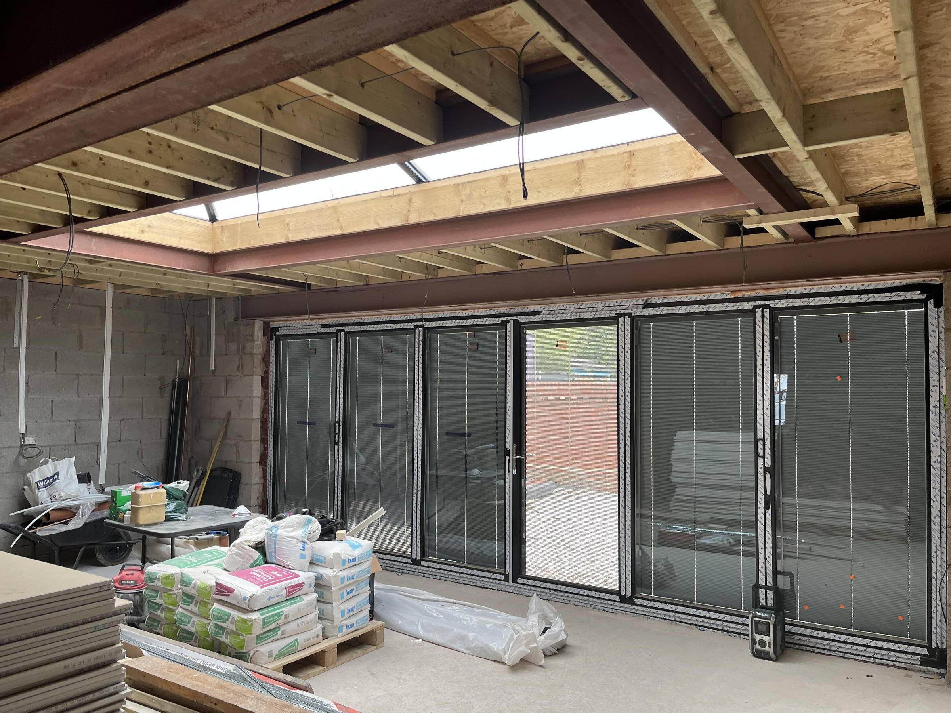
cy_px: 356
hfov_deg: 67.3
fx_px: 714
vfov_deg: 53.1
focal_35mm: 26
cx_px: 476
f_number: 1.6
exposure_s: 1/121
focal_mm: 5.1
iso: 80
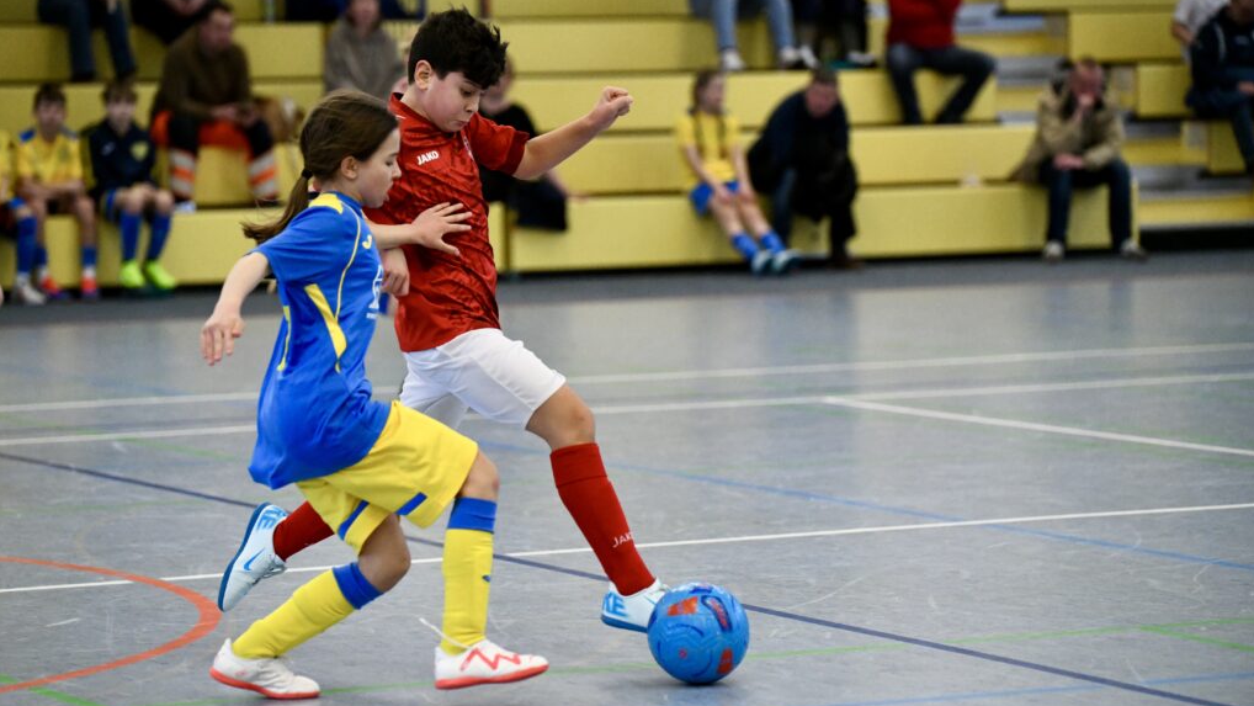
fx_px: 4556
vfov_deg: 8.9
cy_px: 354
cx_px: 628
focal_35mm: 137
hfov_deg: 15.7
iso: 8000
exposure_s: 1/1600
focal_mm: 130
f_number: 2.8
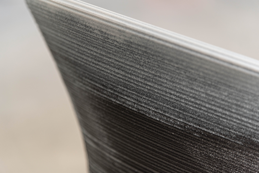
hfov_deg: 17.1
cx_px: 130
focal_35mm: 120
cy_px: 86
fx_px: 864
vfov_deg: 11.4
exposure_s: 1/60
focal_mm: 120
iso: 320
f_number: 4
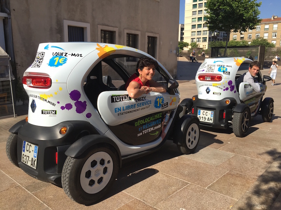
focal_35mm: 29
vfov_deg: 48.2
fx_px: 235
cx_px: 140
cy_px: 105
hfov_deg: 61.7
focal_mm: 4.15
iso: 32
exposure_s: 1/1522
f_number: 2.2
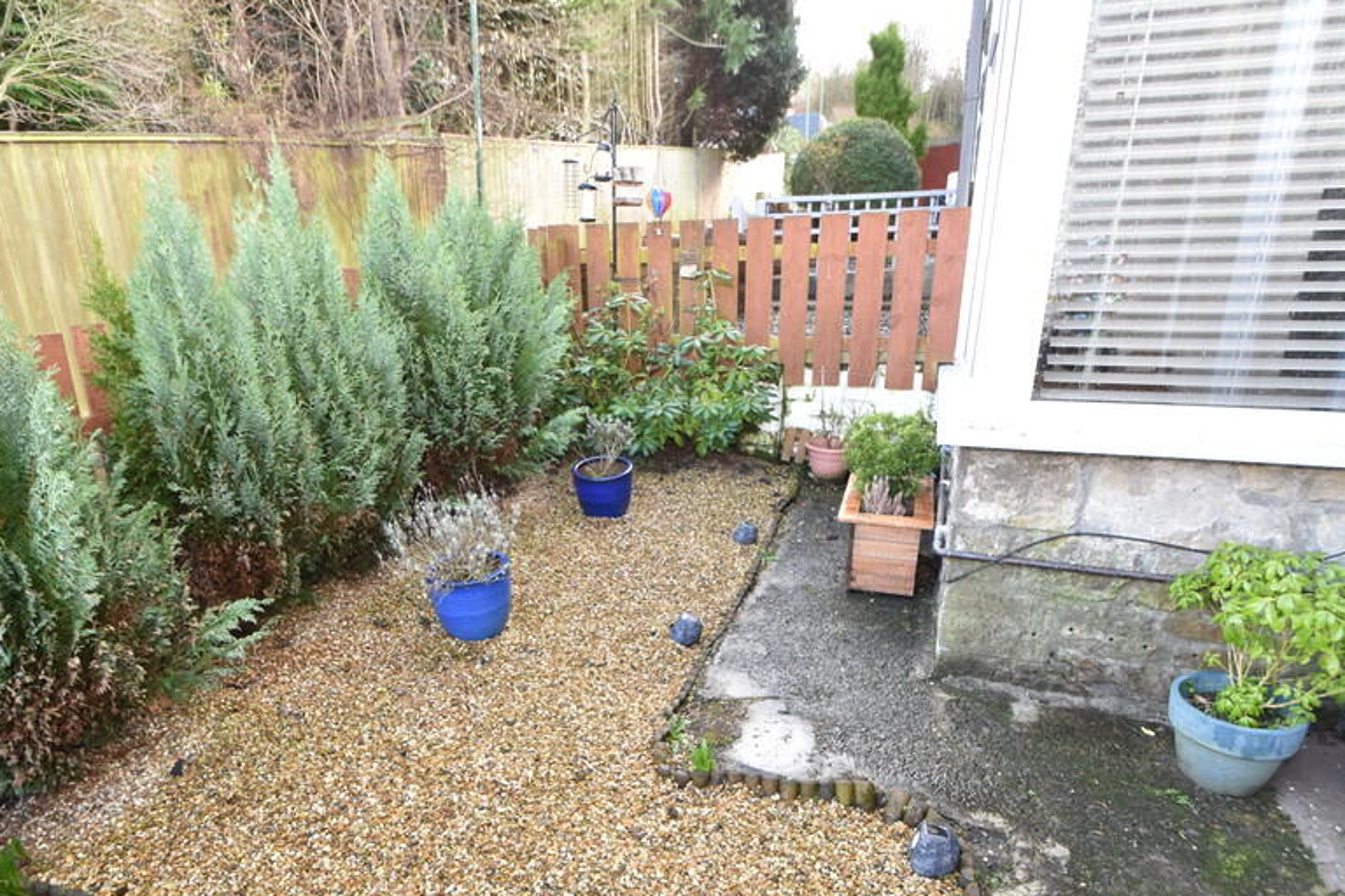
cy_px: 538
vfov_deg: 61.4
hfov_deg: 83.9
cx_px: 637
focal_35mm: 20
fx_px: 747
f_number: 5.6
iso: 560
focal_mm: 10
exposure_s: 1/125
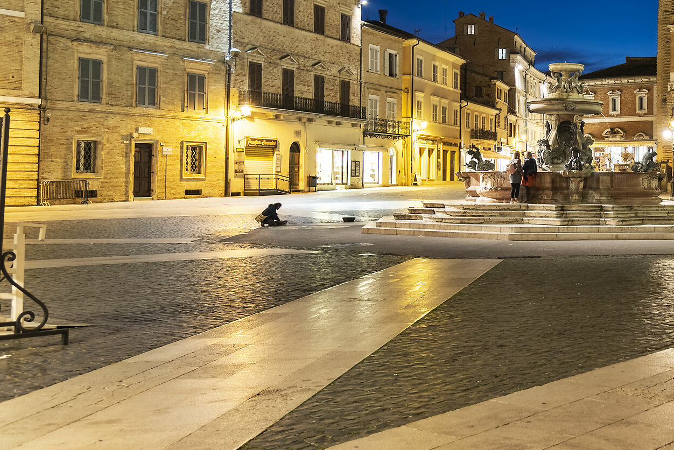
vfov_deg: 28.9
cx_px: 634
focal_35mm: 46
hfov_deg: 39.0
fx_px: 862
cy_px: 126
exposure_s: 1/8
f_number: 4
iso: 160
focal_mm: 24
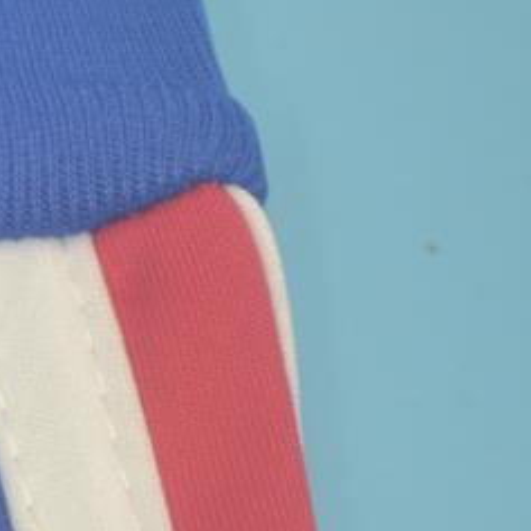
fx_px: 4842
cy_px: 318
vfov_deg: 6.3
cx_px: -529
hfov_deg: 6.1
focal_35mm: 279
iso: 200
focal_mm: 48
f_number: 5.3
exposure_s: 1/60
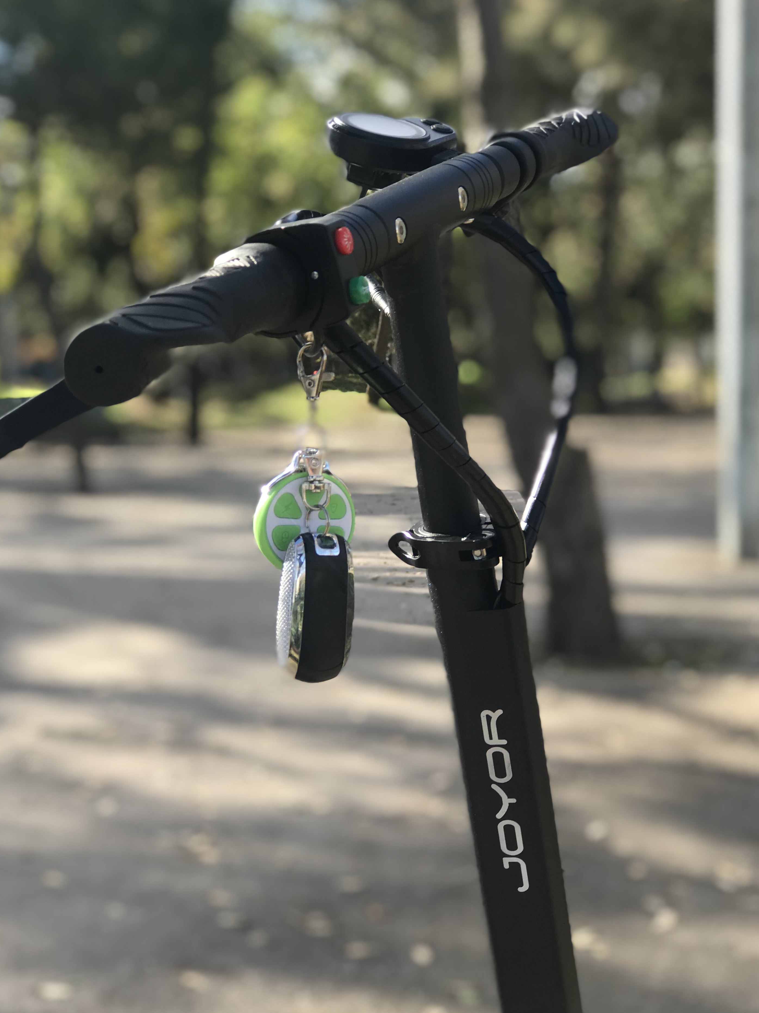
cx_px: 390
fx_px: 1813
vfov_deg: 31.2
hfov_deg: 23.6
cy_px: 531
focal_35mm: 62
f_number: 2.8
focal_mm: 6.6
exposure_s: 1/197
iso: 20
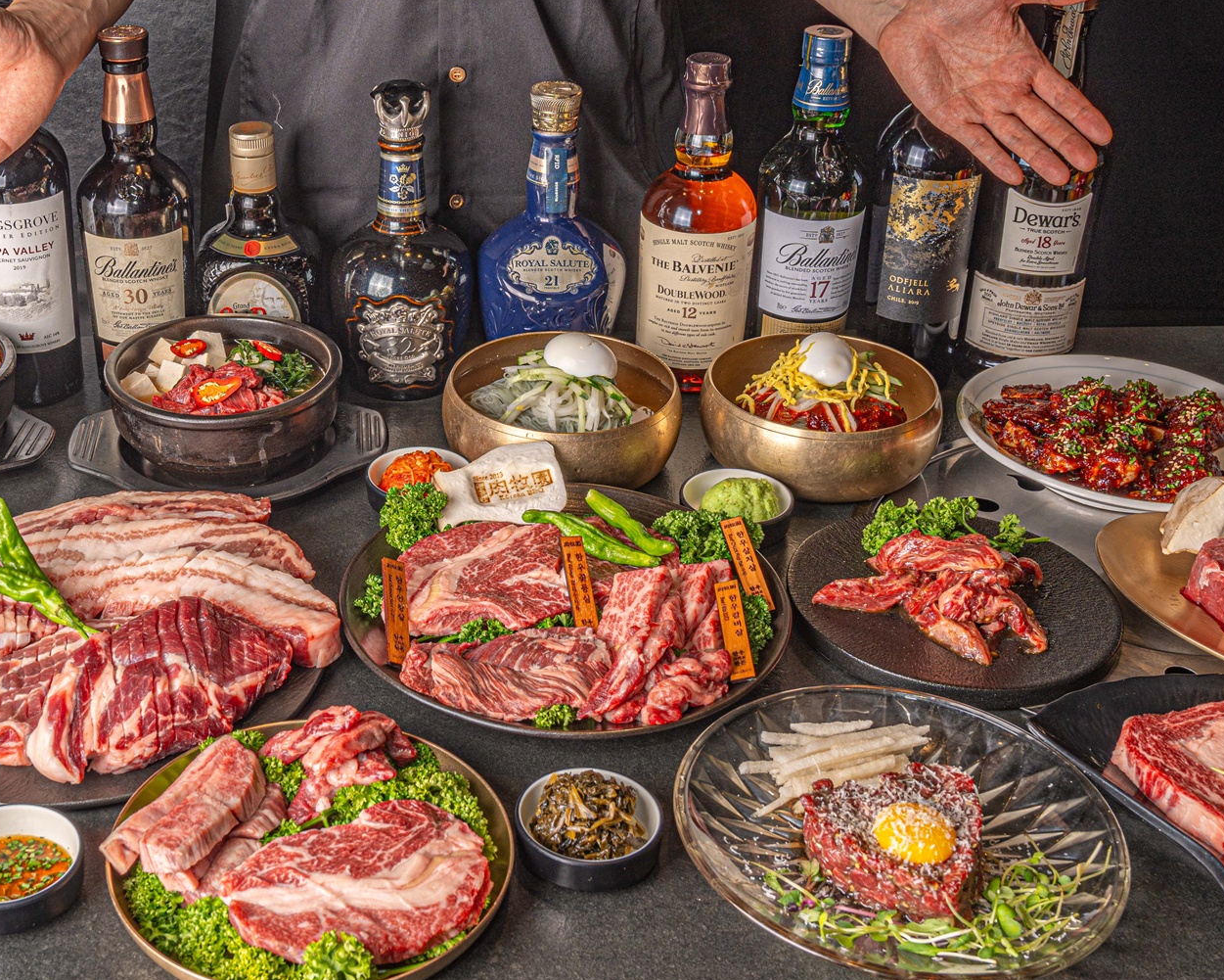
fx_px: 1739
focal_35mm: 48
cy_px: 376
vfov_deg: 31.3
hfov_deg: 38.4
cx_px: 424
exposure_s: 1/80
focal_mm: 32
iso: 100
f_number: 10
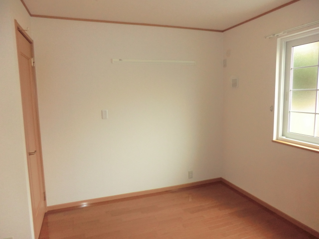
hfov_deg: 71.6
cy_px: 120
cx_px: 160
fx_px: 221
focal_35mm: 24
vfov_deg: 56.8
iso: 400
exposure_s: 1/60
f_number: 3.2
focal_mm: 4.3
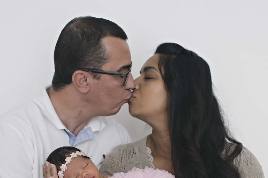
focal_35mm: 58
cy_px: 146
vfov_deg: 23.0
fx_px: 432
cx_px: 130
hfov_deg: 34.5
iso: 500
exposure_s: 1/100
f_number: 3.5
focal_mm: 35
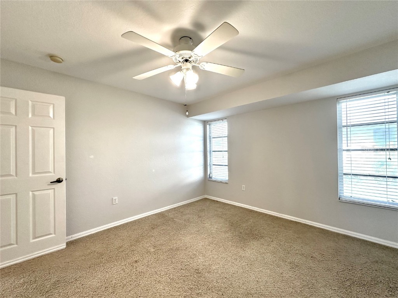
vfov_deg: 85.7
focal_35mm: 14
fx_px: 161
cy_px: 149
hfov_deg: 102.1
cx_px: 199
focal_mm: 2.22
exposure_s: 1/120
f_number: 2.2
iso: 200
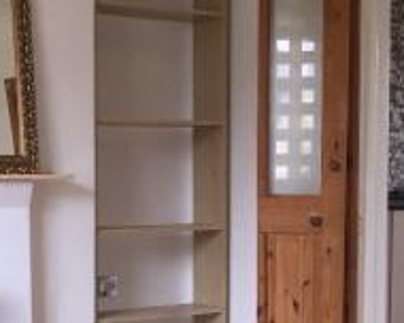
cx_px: 199
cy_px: 260
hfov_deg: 22.0
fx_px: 1040
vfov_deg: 17.5
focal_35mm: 87
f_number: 2.2
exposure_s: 1/33
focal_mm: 4.15
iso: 100
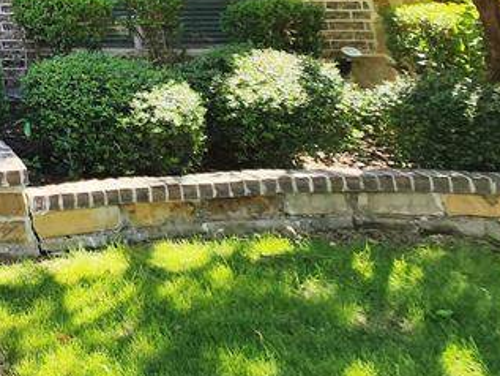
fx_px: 607
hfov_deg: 27.9
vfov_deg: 28.0
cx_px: -267
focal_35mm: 42
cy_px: -120
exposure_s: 1/455
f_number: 2.2
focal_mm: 2.2
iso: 50
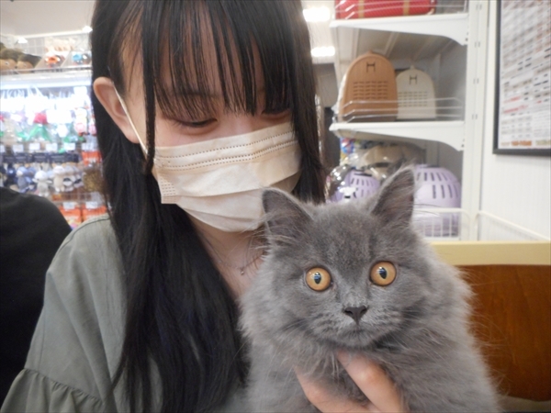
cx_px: 276
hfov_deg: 69.4
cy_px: 206
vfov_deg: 54.9
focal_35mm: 25
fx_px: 398
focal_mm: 4.5
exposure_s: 1/25
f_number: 3.7
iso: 400
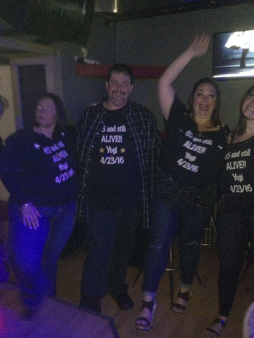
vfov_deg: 55.4
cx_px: 127
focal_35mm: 33
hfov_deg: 42.9
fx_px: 323
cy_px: 169
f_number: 2.4
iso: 500
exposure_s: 1/16
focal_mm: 4.12
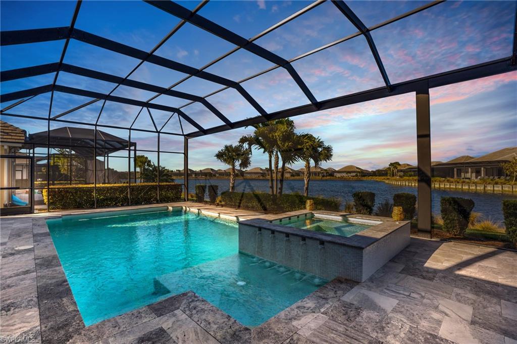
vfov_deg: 73.7
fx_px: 230
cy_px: 172
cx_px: 258
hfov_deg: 96.8
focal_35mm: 16
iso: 200
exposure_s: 1/250
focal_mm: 16
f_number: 9
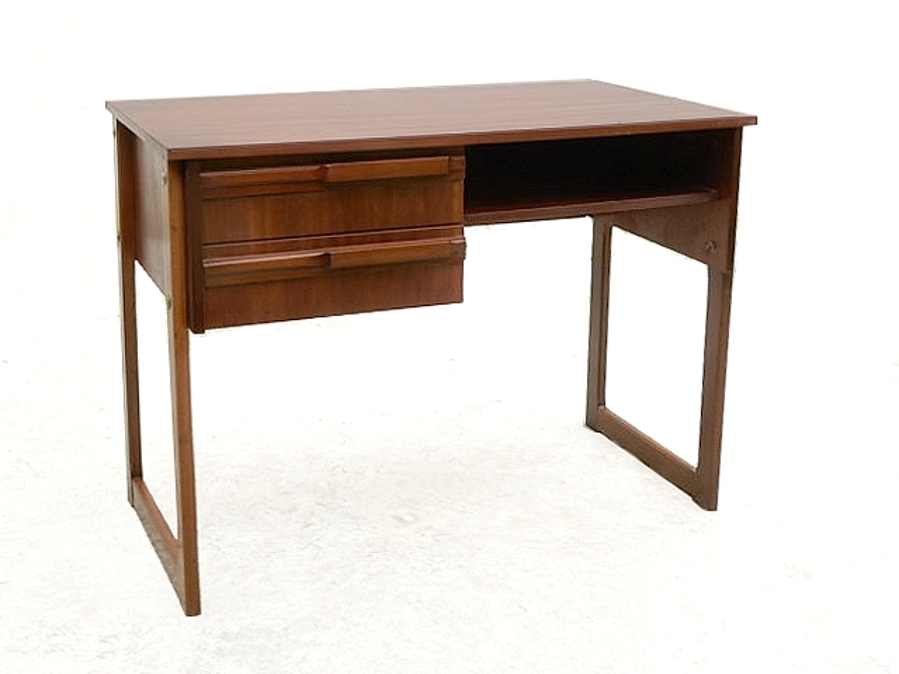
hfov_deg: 42.1
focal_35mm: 45
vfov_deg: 32.2
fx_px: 1169
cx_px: 450
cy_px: 337
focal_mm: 8
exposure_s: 1/125
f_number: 4
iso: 80
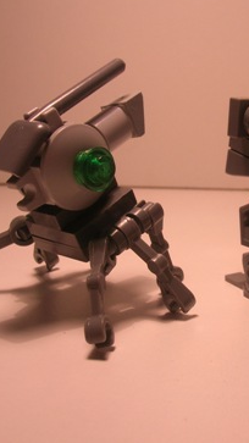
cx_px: 215
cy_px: 218
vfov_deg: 40.6
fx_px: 599
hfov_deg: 23.0
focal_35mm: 51
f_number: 4.9
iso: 50
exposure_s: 1/40.6
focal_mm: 5.7
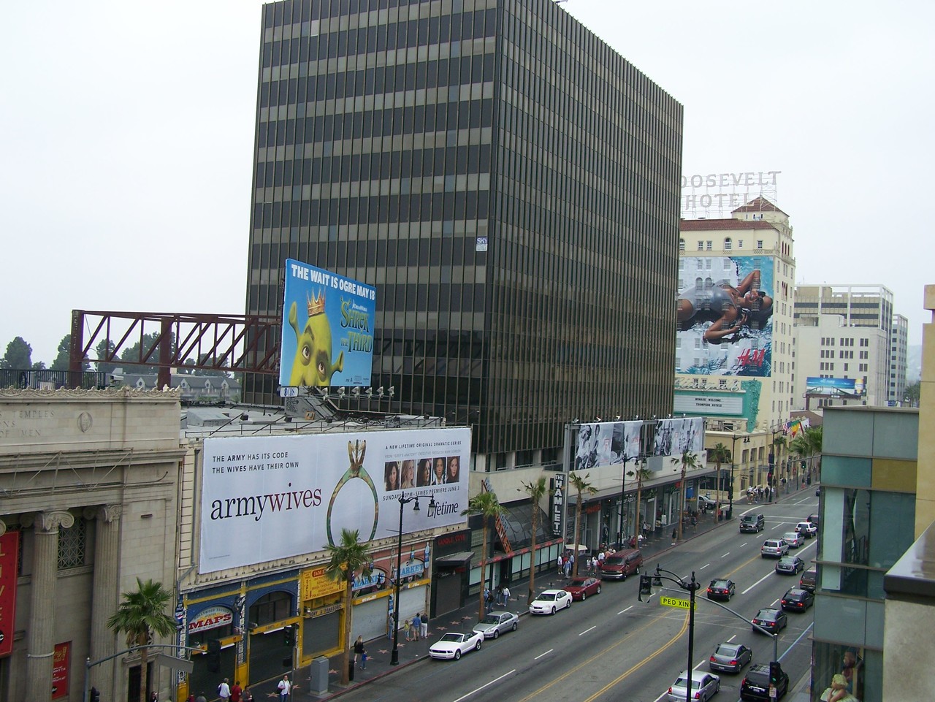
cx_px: 468
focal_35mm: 38
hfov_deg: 49.0
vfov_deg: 37.7
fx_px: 1027
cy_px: 351
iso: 80
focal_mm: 6.3
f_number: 4
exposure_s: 1/800
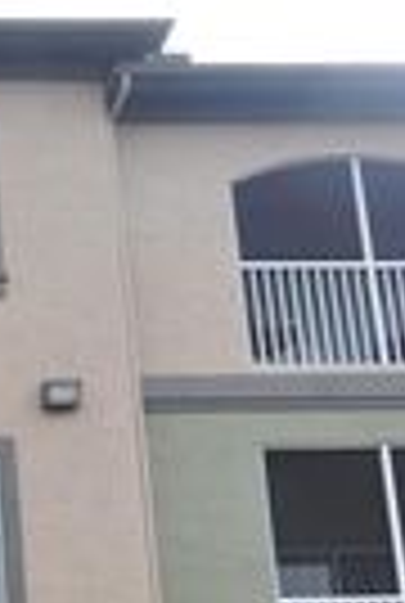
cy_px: 670
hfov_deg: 15.3
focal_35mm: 78
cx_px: -315
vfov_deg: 24.2
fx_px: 1309
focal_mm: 14
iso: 200
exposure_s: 1/200
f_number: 7.1
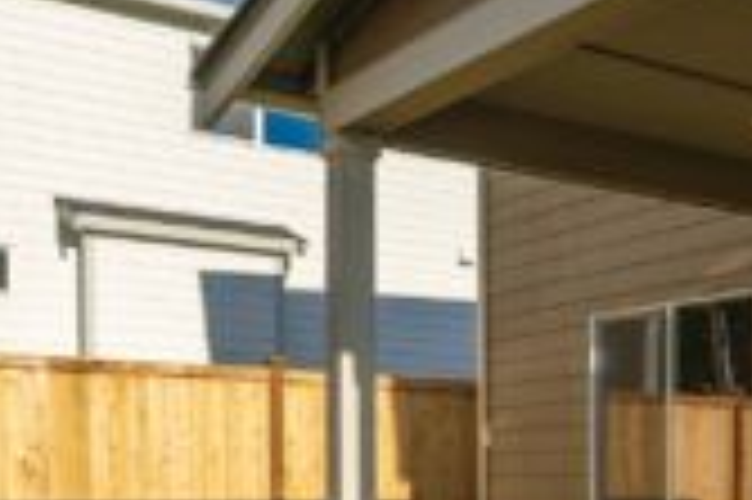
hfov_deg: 34.0
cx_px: 883
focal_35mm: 48
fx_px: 1002
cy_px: 507
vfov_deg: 26.4
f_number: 7.1
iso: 80
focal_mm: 20
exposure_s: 1/250
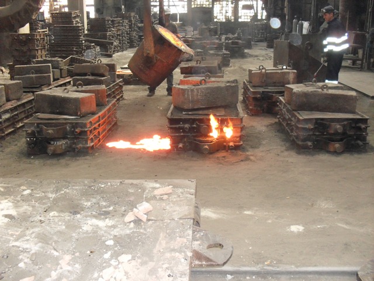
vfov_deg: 37.7
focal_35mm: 38
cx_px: 187
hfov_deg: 49.0
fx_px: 411
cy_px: 140
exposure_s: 1/45
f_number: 2.8
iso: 200
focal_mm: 6.3
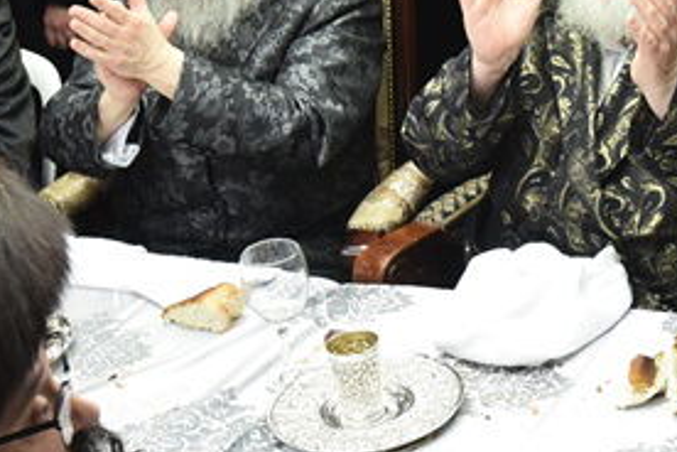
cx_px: 795
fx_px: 1956
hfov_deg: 18.7
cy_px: 77
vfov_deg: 13.1
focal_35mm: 104
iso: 2000
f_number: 4
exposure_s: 1/160
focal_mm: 28
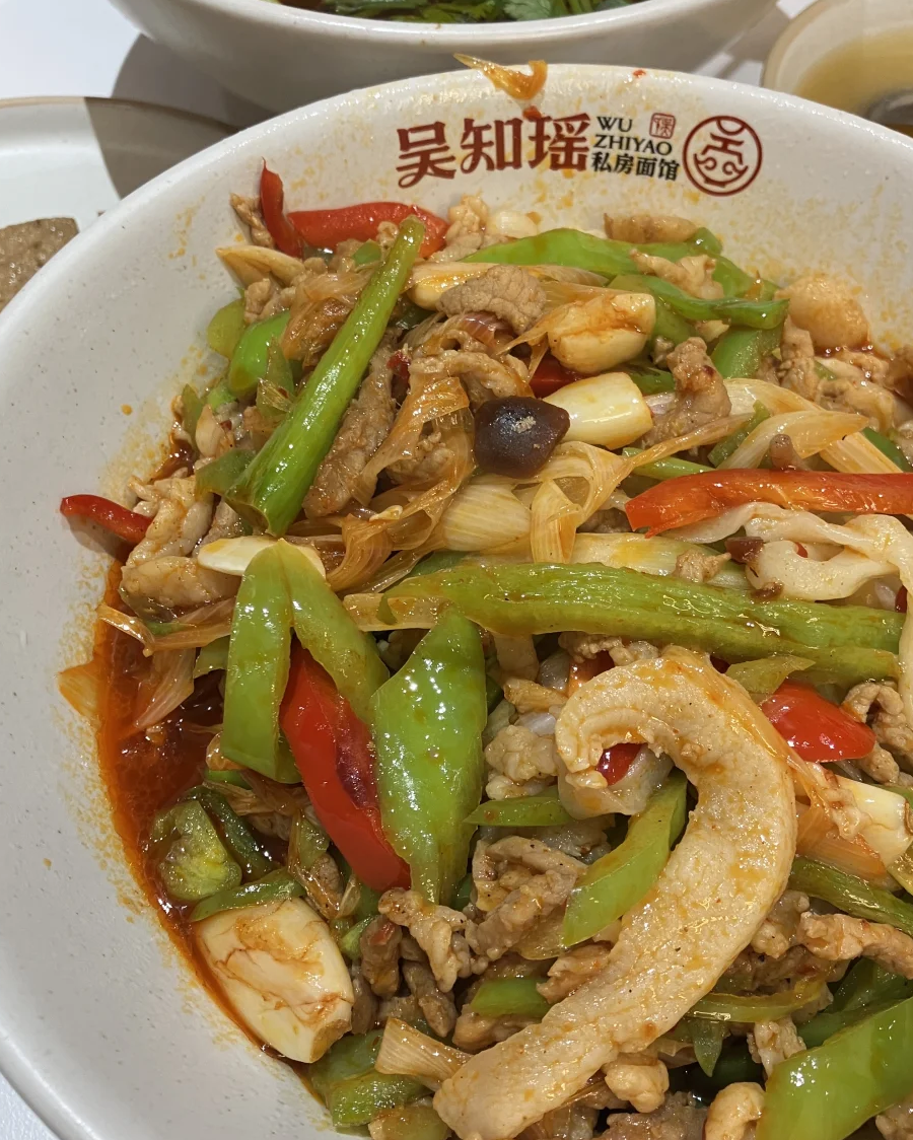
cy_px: 550
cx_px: 484
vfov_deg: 51.5
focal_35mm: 35
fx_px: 1182
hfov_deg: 42.2
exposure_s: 1/50
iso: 80
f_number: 1.8
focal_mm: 3.99
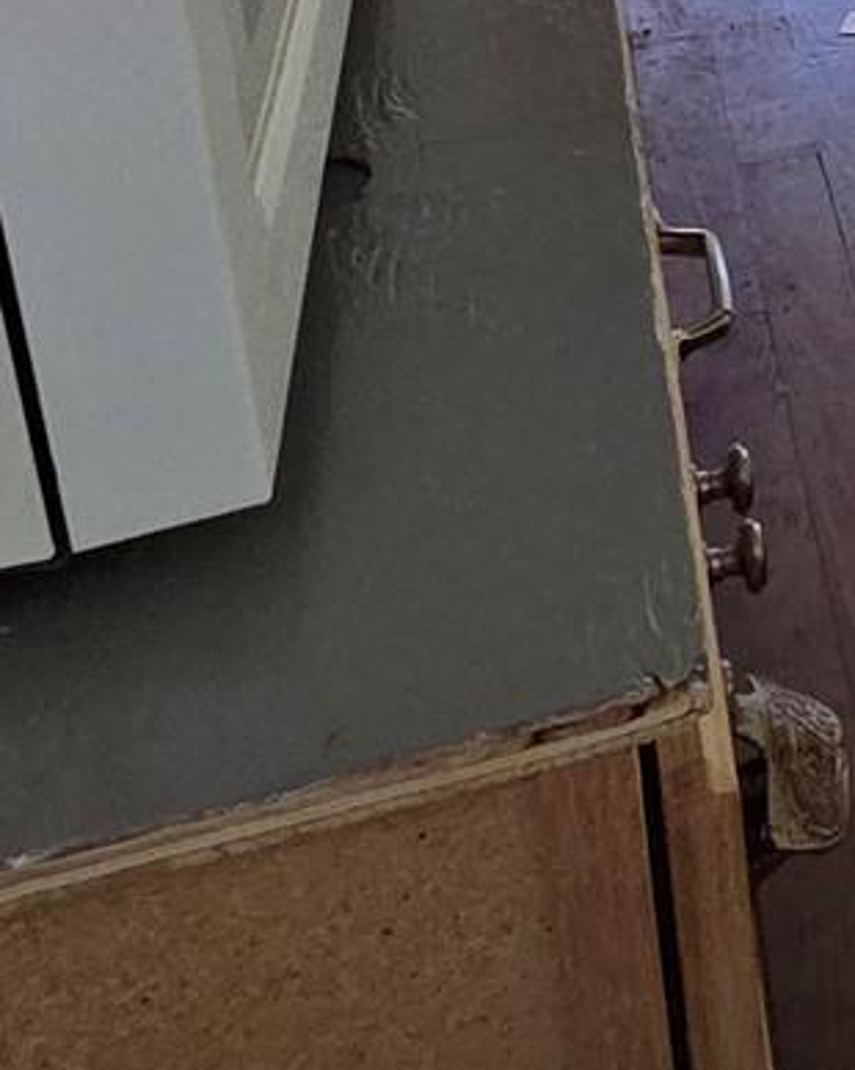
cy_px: -190
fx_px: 2121
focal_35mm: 67
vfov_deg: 25.6
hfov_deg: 16.4
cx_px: 1787
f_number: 2.2
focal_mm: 2.2
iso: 800
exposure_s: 1/60
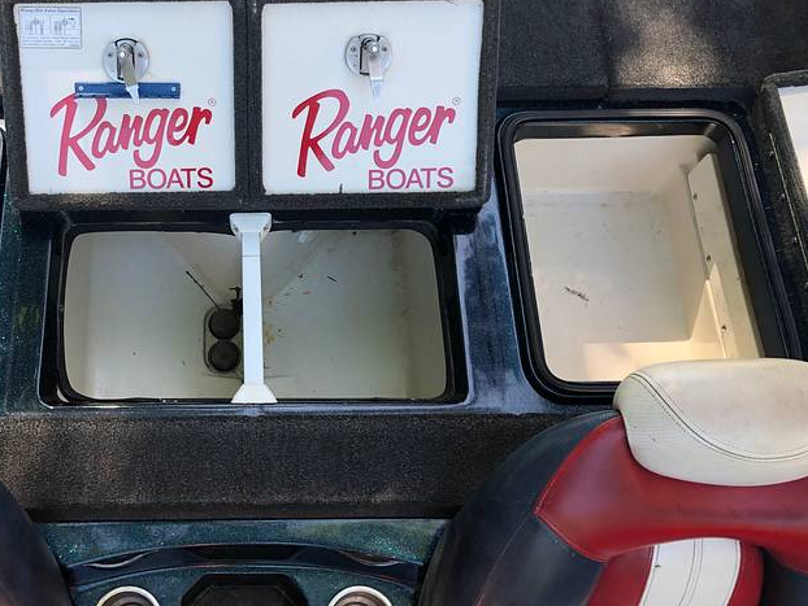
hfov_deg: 41.3
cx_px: 240
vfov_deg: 31.8
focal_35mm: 45
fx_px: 1051
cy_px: 179
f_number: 1.8
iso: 32
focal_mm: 3.99
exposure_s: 1/120
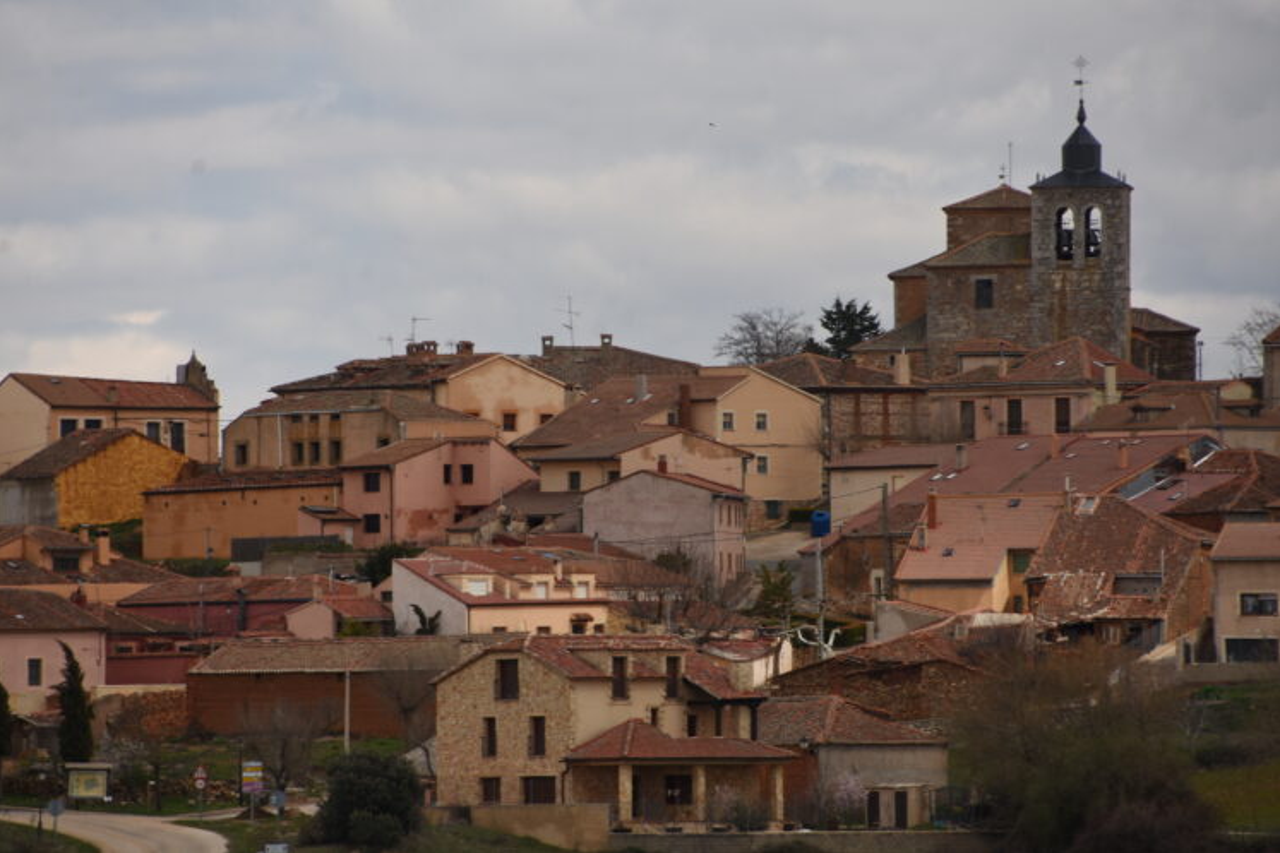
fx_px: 16070
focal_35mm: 452
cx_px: 639
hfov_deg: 4.6
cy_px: 426
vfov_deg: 3.0
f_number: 9
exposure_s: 1/320
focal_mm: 300
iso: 100
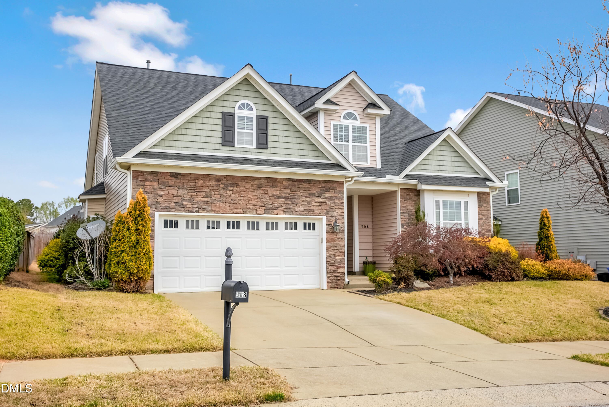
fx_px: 604
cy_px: 204
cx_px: 304
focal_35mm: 36
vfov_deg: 37.2
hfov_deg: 53.5
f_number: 8
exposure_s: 1/500
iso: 250
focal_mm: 35.7
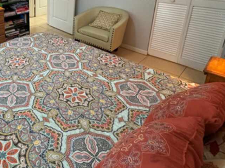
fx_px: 182
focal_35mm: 28
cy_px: 15
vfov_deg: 44.9
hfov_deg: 54.6
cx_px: 19
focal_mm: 2.22
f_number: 2.2
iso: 320
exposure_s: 1/60
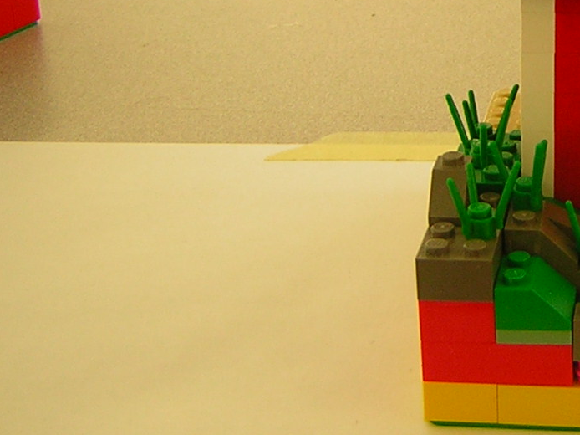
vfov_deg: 17.5
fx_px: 1390
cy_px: 54
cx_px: 637
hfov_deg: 22.3
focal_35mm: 83
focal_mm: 4.7
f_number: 2.6
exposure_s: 1/6.3
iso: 50
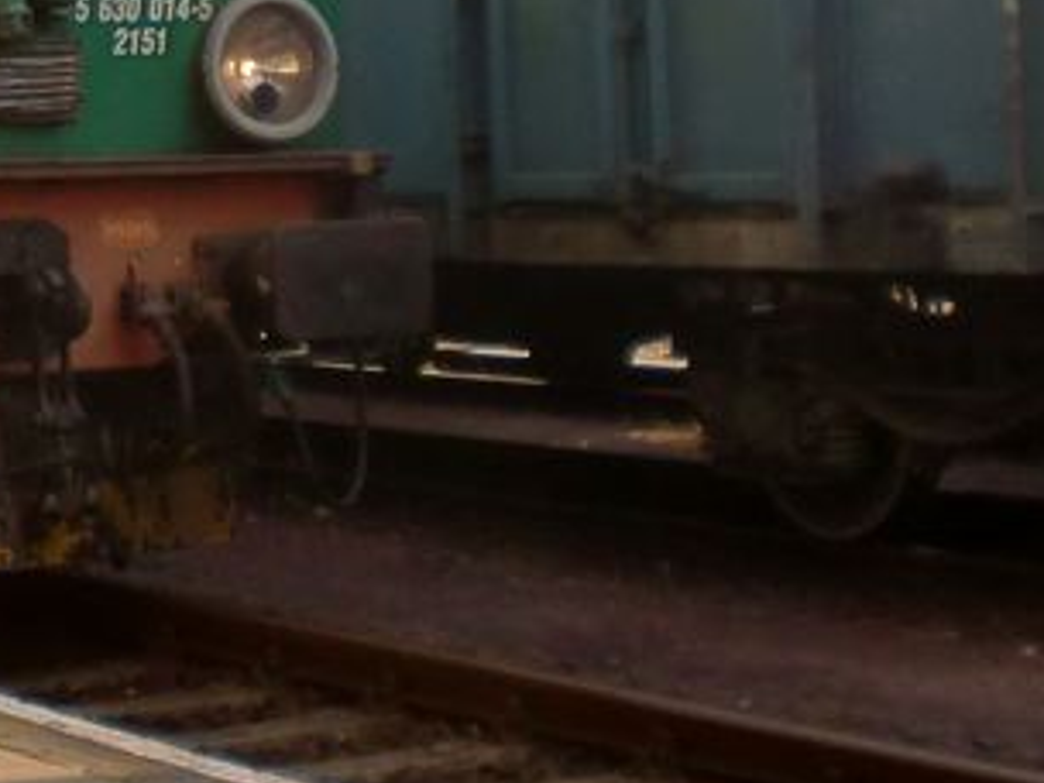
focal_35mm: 118
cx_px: -319
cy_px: -27
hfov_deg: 15.8
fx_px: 3559
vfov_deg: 12.4
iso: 64
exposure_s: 1/320
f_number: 3.1
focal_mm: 6.3
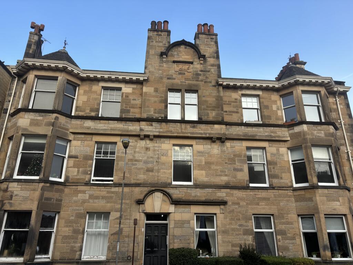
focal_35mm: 26
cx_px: 176
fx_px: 265
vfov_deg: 53.1
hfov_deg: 67.3
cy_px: 132
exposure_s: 1/943
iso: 50
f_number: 1.6
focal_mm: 5.96
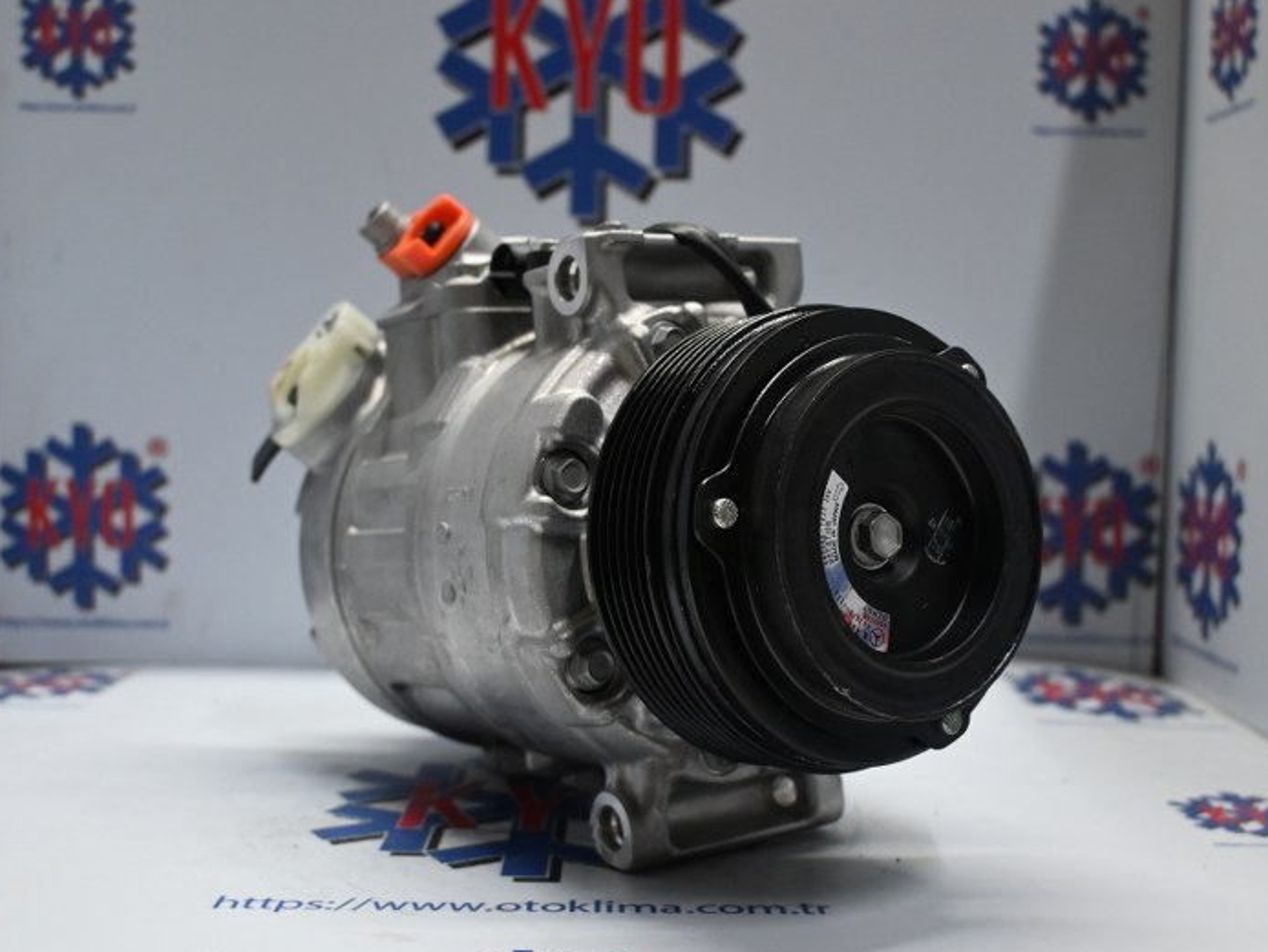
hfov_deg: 45.2
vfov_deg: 34.7
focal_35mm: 42
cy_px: 483
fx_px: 1523
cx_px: 621
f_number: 4.2
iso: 1100
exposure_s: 1/125
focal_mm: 25
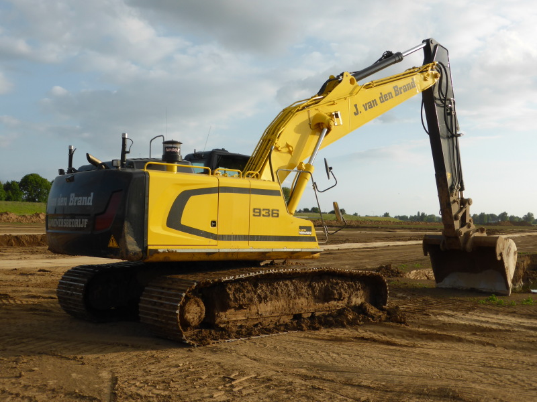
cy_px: 201
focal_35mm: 41
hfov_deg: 45.8
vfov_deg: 35.1
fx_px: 636
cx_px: 268
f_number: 3.9
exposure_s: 1/640
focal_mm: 7.4
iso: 100
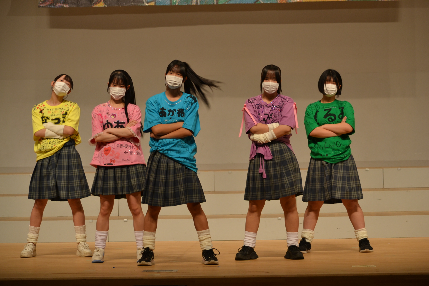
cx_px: 214
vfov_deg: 7.3
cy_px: 143
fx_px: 2234
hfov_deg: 11.0
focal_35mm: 188
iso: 400
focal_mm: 125
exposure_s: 1/100
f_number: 5
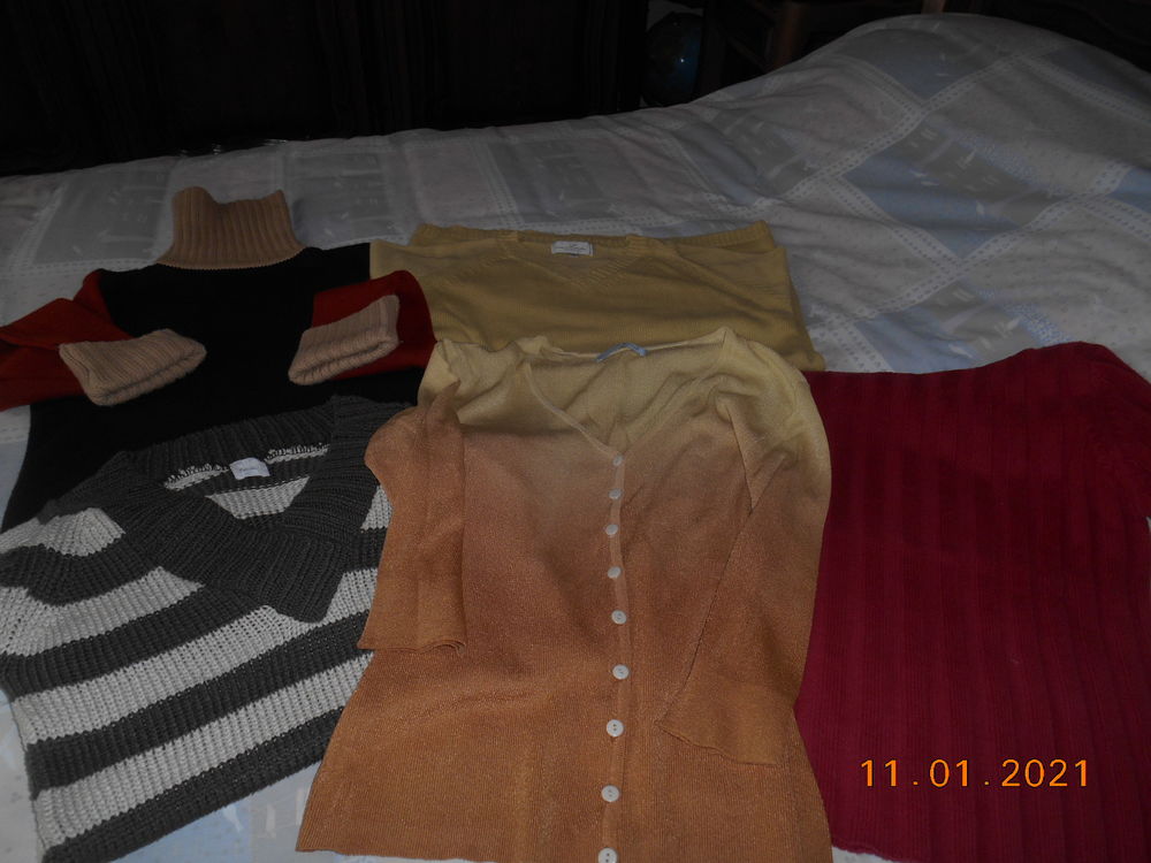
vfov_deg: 53.1
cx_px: 576
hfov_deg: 67.3
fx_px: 865
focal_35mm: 26
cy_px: 432
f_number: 3.4
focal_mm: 4.7
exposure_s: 1/25
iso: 80
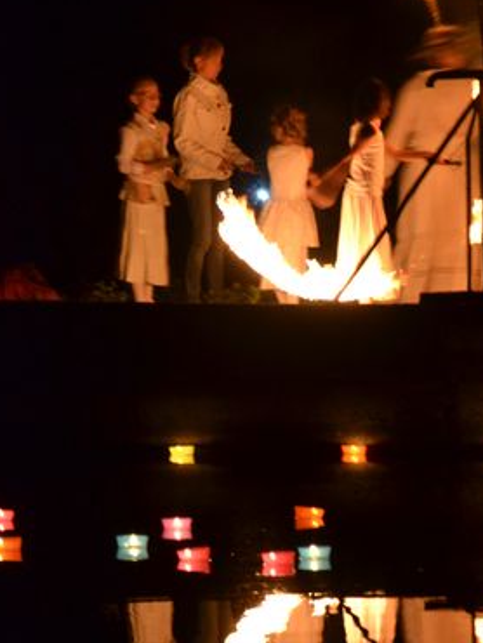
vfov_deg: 6.1
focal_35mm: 327
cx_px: 442
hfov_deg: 4.5
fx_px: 6077
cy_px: 422
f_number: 5.6
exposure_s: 1/5
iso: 800
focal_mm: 105
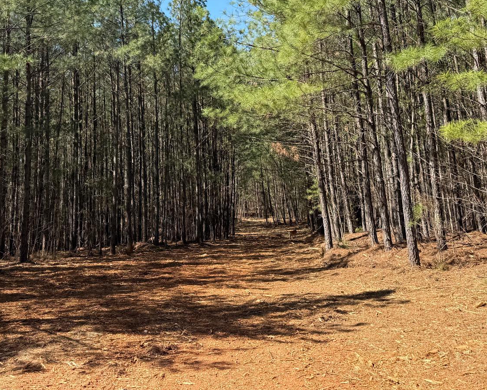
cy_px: 57
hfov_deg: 42.5
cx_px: 173
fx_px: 620
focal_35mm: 43
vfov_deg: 33.5
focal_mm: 6.76
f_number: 1.78
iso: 80
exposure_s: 1/1653
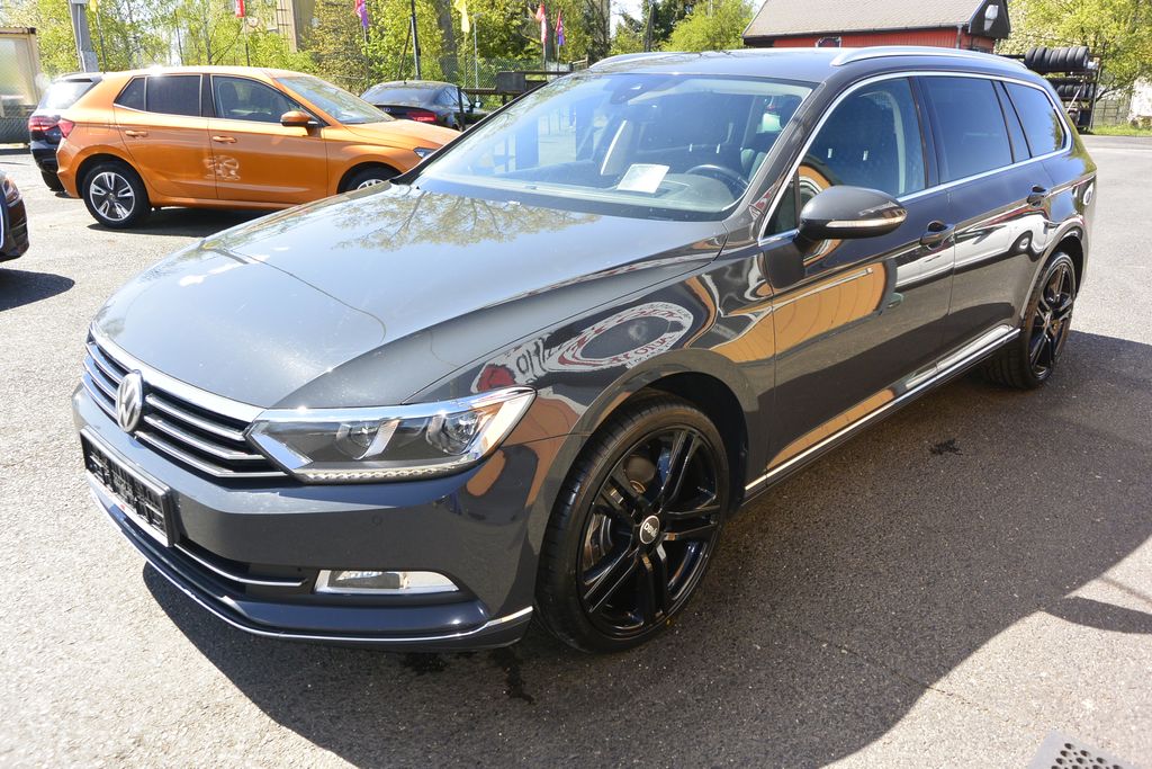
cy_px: 384
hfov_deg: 67.4
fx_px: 864
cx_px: 576
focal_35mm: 27
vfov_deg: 47.9
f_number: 5
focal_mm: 10
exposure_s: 1/250
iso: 160
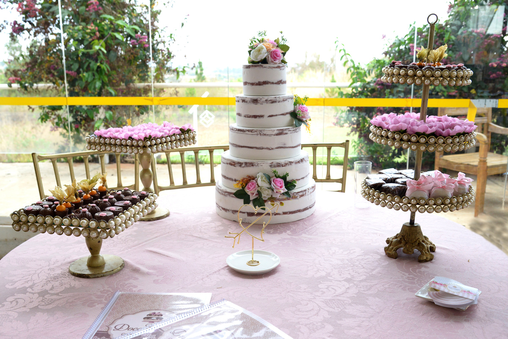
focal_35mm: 35
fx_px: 494
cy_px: 170
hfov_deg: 54.4
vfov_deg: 37.9
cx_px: 254
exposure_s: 1/160
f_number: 7.1
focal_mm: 35
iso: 2200
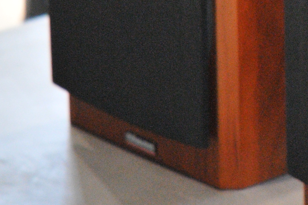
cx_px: 434
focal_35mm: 428
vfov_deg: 3.2
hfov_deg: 4.8
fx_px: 3655
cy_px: -52
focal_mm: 85
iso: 3200
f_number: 3.5
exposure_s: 1/60
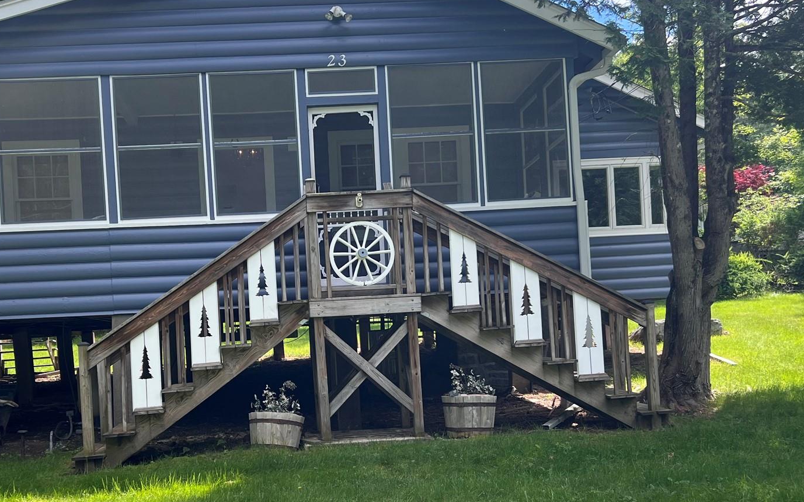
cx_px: 328
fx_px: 898
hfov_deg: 48.0
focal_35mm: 41
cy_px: 310
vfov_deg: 31.1
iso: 50
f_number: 1.5
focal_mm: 5.7
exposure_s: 1/965
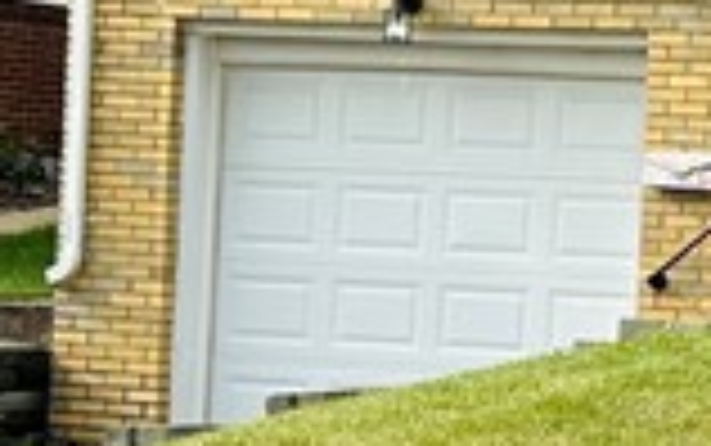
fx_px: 3199
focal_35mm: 165
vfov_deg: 8.0
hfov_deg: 11.8
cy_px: 216
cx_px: 1264
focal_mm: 6.86
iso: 80
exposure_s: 1/2809
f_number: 1.78
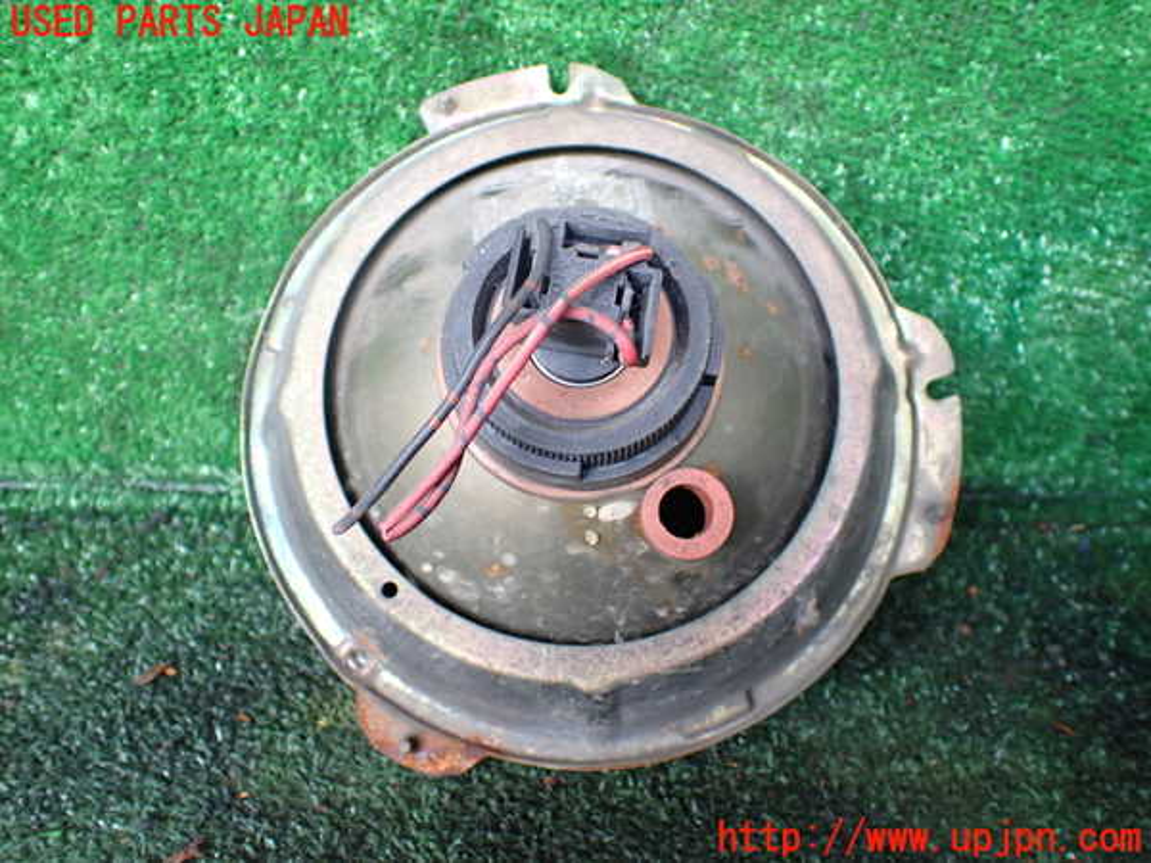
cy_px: 432
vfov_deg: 46.8
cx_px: 576
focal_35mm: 30
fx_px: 998
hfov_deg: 60.0
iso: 500
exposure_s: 1/125
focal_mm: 5.4
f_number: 2.3
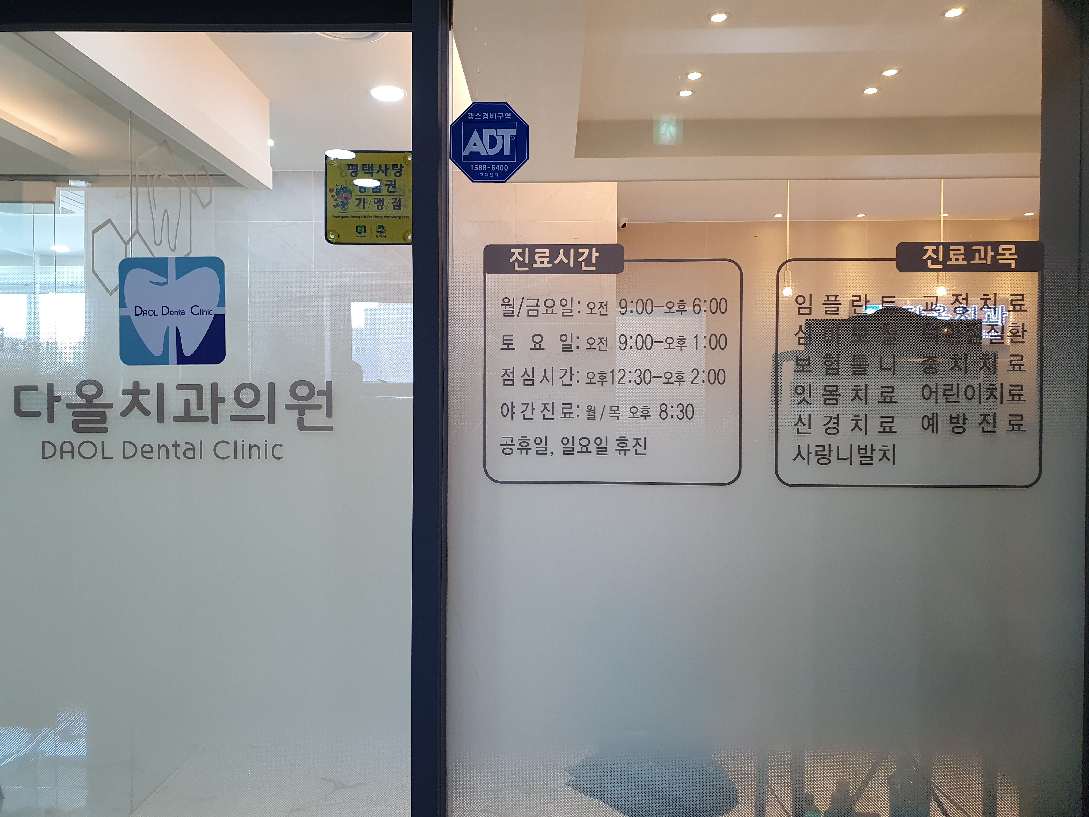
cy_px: 408
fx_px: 818
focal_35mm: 26
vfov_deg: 53.1
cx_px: 544
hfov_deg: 67.3
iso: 200
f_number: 2.4
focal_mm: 4.32
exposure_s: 1/120
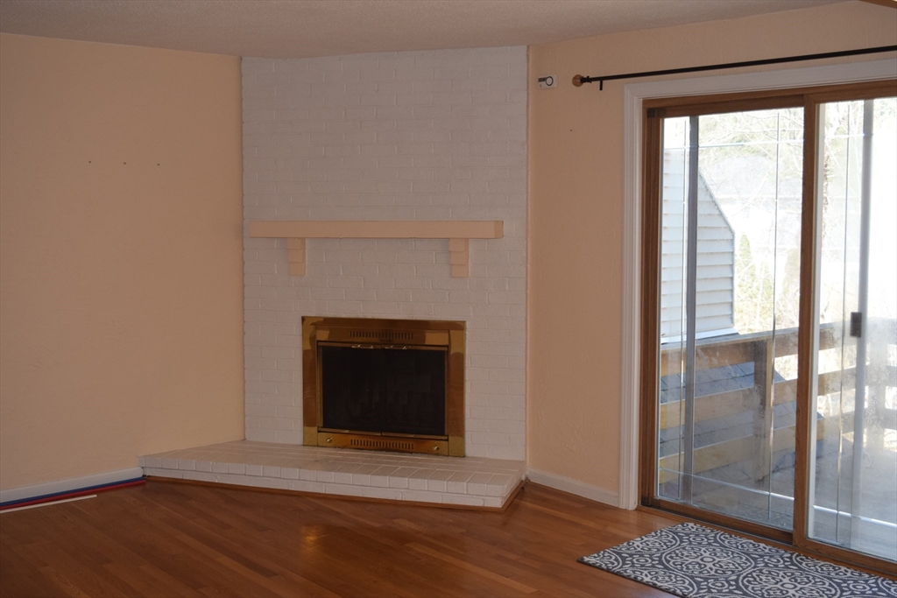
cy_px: 299
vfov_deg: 31.9
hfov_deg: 46.4
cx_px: 448
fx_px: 1047
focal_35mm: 42
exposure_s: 1/125
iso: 500
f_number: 5.6
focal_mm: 28
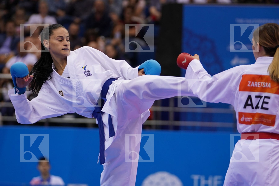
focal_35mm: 250
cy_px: 93
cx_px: 140
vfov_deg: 5.5
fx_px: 1937
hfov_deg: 8.2
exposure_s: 1/1000
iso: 1000
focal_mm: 167
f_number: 2.8
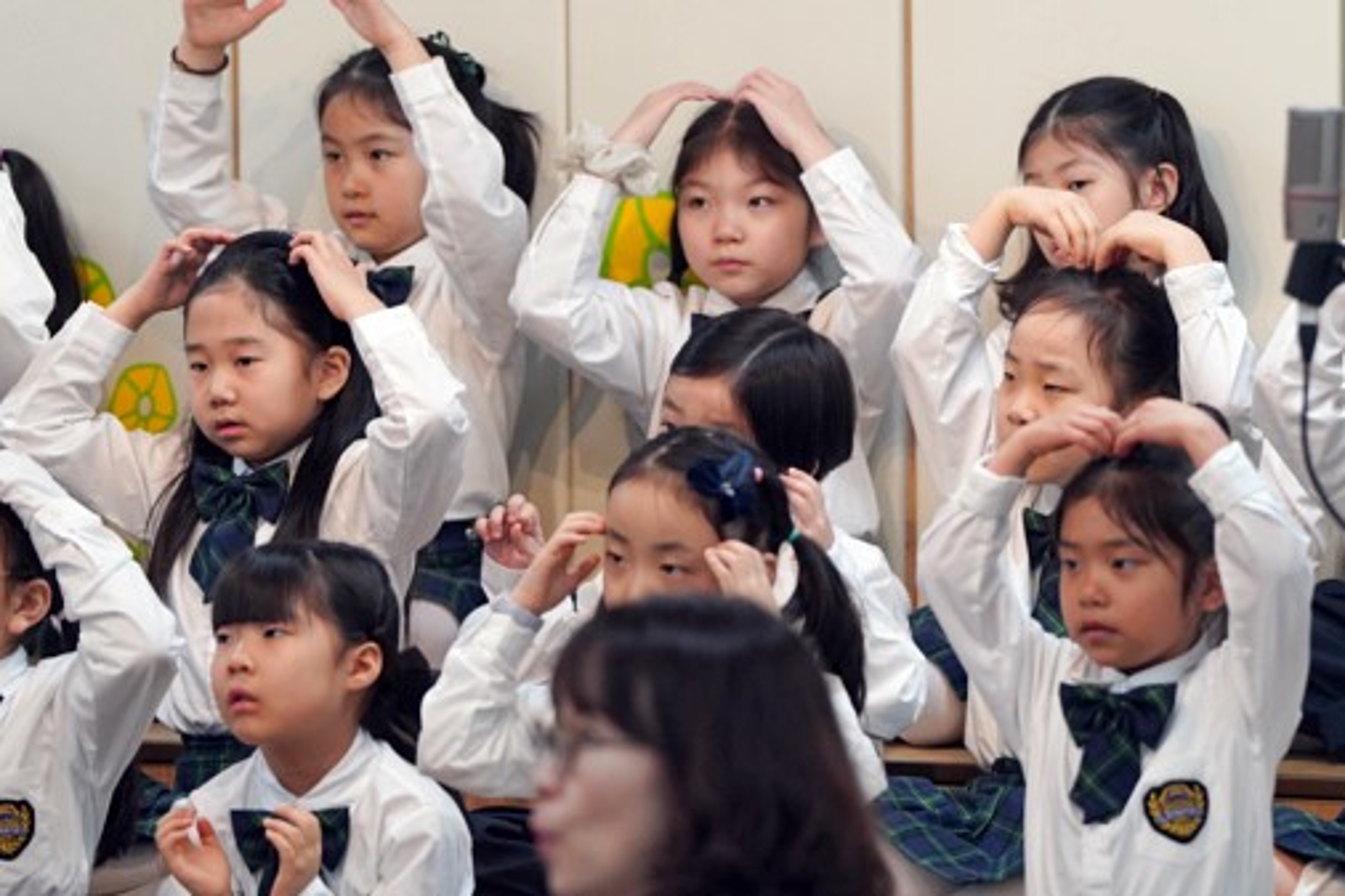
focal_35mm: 356
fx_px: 13295
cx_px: 938
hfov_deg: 5.8
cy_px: 436
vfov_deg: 3.9
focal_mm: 200
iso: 2000
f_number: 4
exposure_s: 1/250
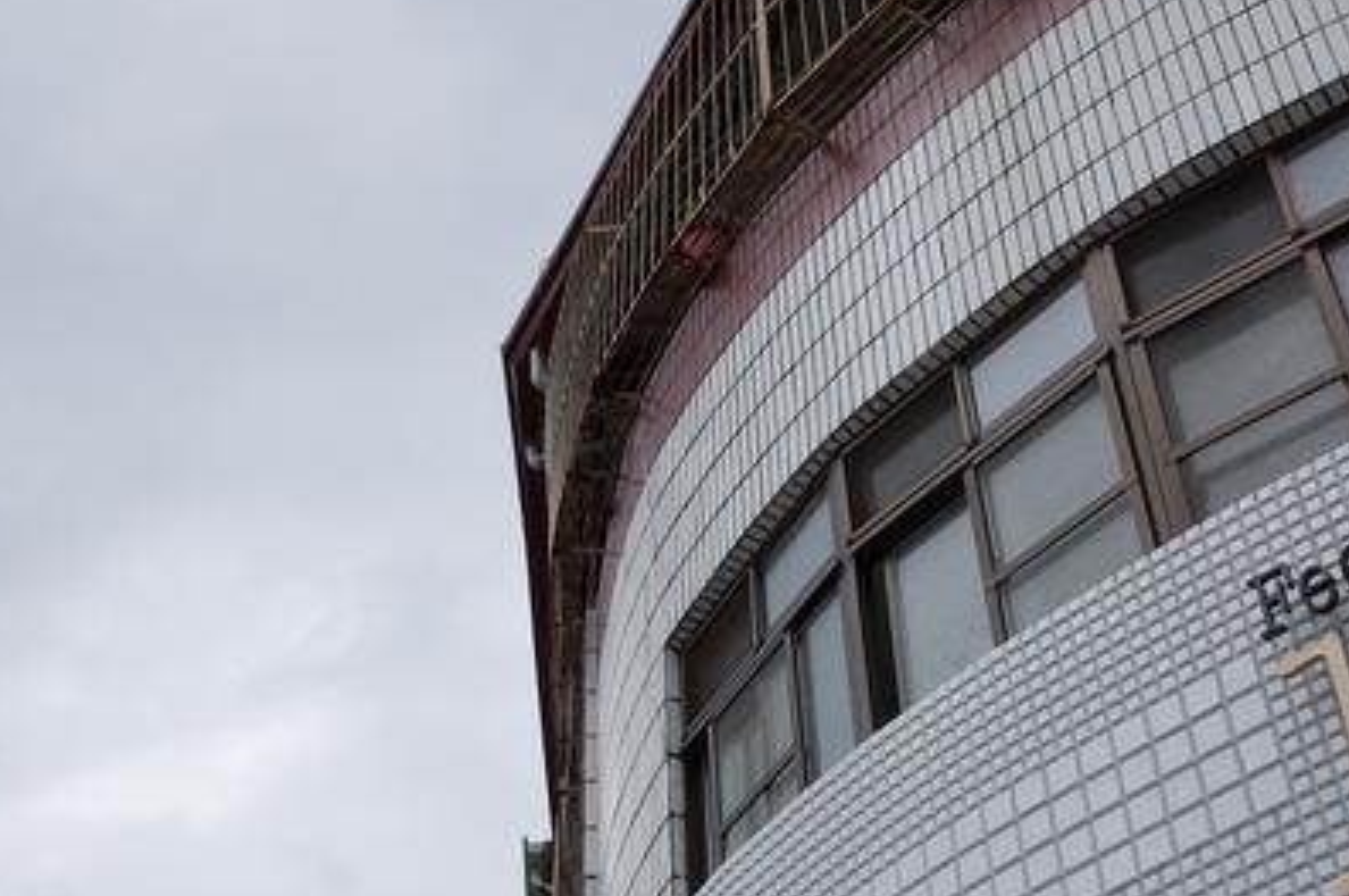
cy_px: 518
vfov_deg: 25.4
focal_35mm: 53
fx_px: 1984
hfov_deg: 37.4
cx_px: 812
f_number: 5
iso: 100
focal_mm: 18.3
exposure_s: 1/90
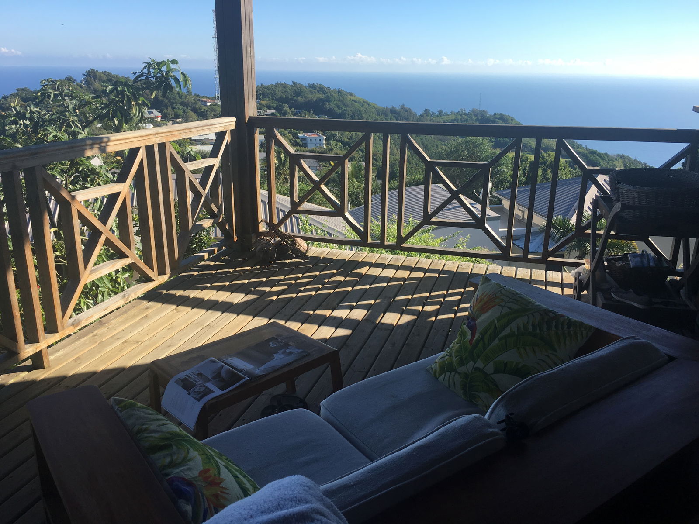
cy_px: 262
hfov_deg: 61.7
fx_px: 586
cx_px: 350
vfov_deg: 48.2
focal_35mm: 29
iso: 25
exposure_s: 1/836
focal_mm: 4.15
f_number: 2.2
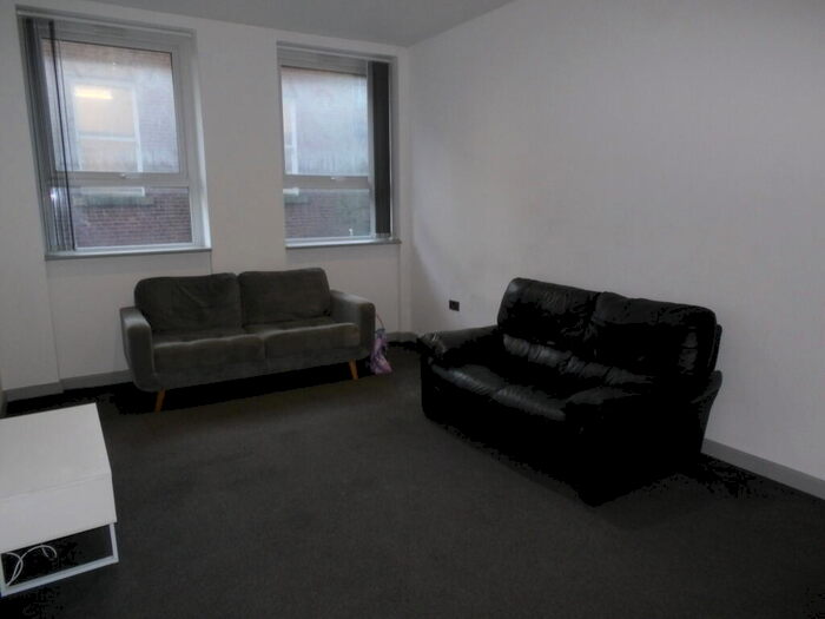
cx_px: 412
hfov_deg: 71.6
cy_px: 310
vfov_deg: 56.8
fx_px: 572
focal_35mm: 24
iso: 400
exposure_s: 1/15
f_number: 4.1
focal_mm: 4.3
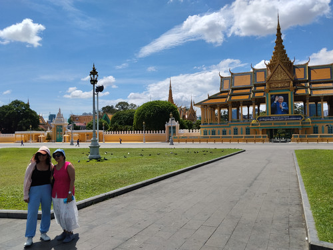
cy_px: 125
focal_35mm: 29
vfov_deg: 48.2
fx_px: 279
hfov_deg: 61.7
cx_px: 166
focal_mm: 4.22
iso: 50
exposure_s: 1/2932
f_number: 1.8
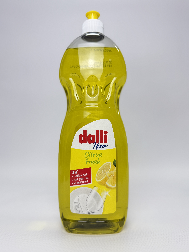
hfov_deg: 53.1
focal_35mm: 26
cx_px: 93
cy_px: 128
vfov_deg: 67.3
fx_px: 189
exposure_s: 1/200
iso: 80
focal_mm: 6.76
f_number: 1.78
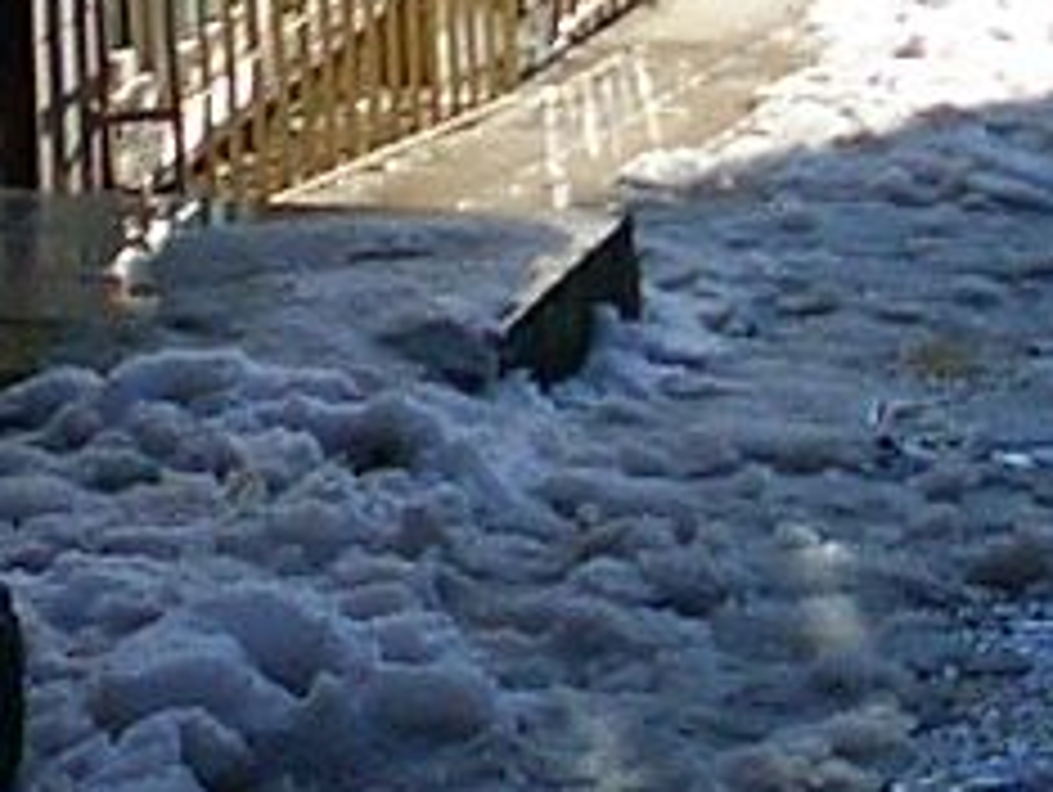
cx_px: 1436
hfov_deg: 9.6
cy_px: -608
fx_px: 6151
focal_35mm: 202
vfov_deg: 7.2
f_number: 3.5
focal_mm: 5.6
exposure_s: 1/800
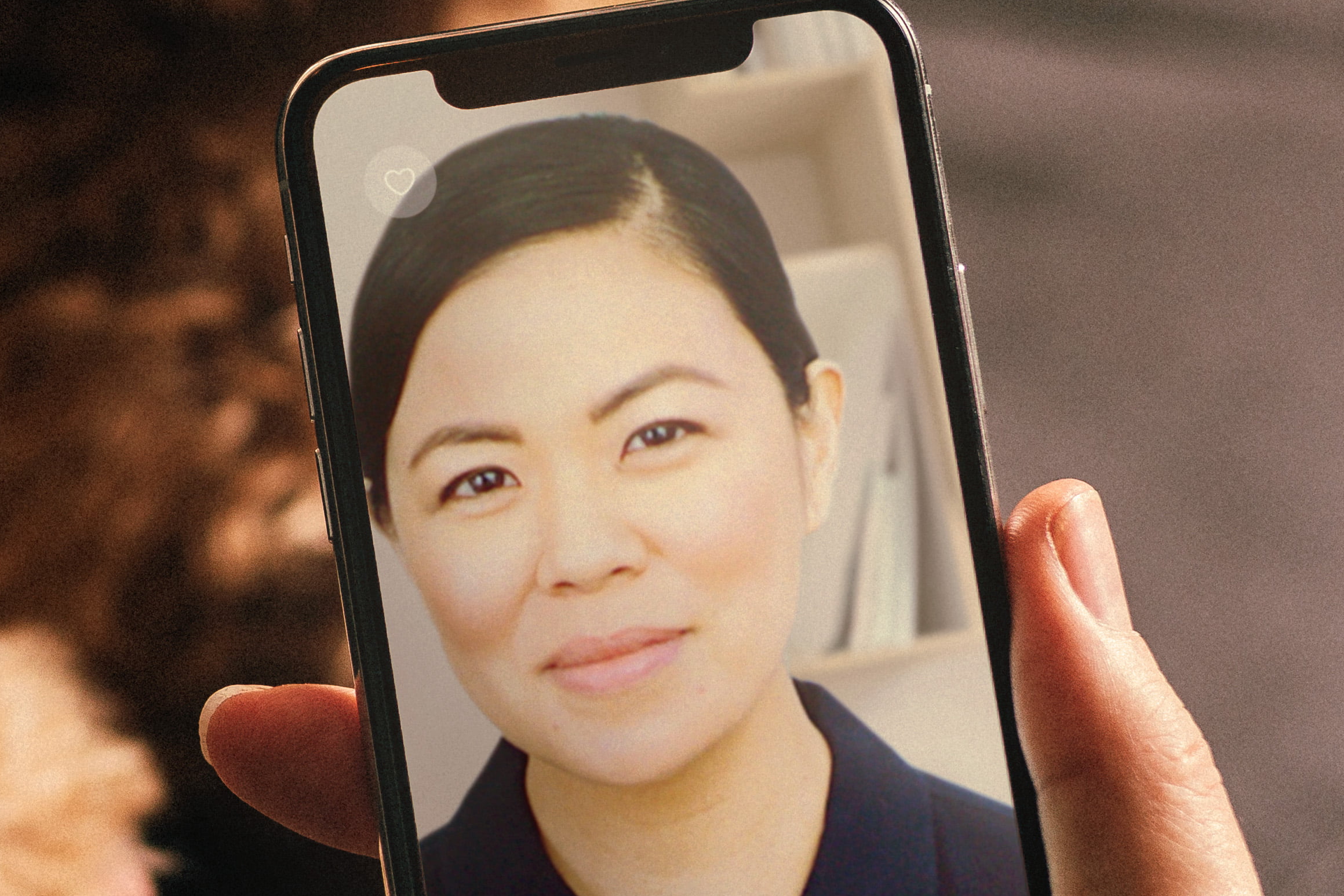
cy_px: 265
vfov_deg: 11.4
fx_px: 4481
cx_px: 111
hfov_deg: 16.8
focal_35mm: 120
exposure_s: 1/160
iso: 250
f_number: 2
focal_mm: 35
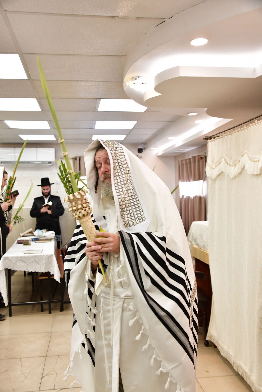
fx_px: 371
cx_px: 131
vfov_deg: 55.8
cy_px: 196
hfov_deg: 38.9
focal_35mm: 34
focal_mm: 34
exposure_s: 1/100
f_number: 5.6
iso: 1000
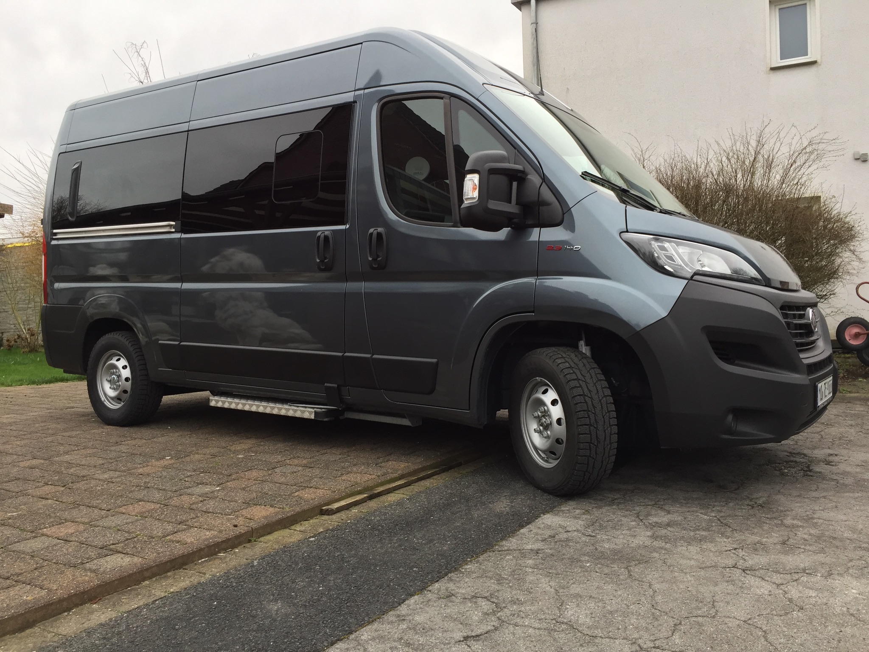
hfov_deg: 61.7
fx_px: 728
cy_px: 326
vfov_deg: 48.2
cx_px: 434
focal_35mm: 29
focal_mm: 4.15
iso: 50
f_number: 2.2
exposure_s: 1/100
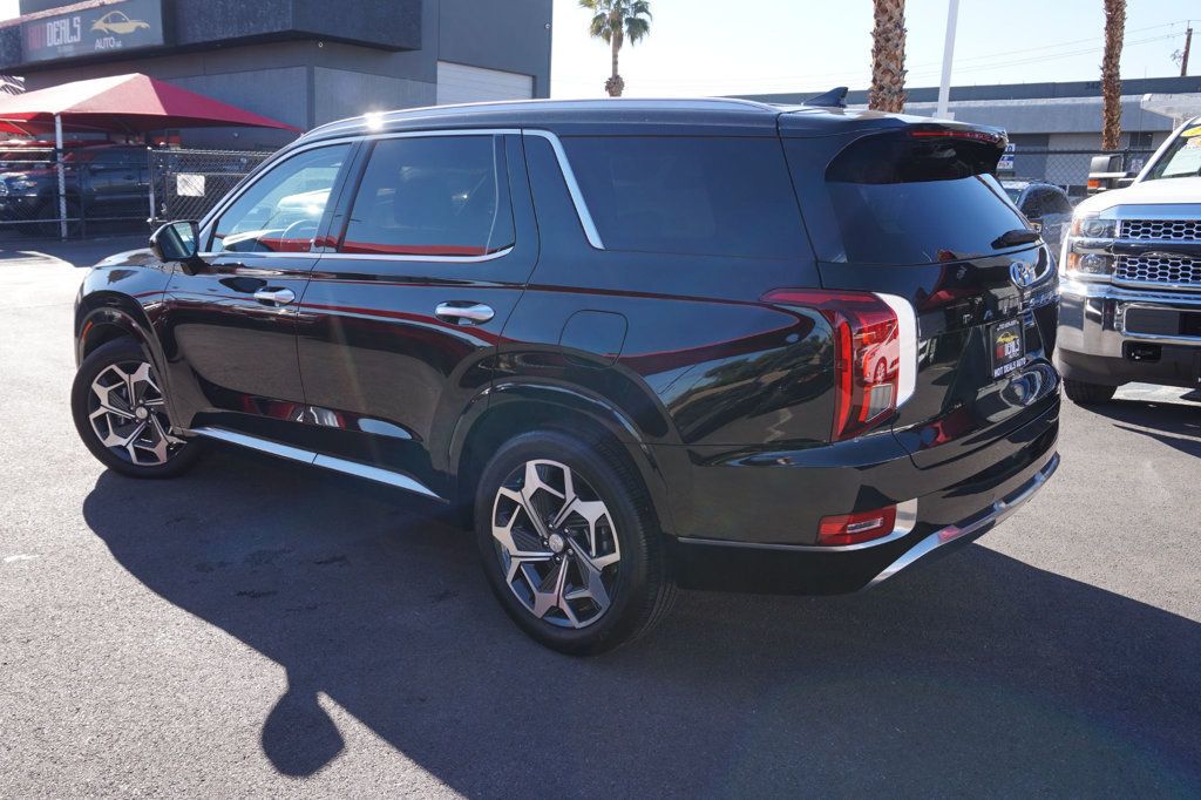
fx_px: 1000
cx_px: 600
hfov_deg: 61.9
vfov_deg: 43.6
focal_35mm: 30
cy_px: 400
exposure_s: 1/100
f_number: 7.1
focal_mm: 20
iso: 100
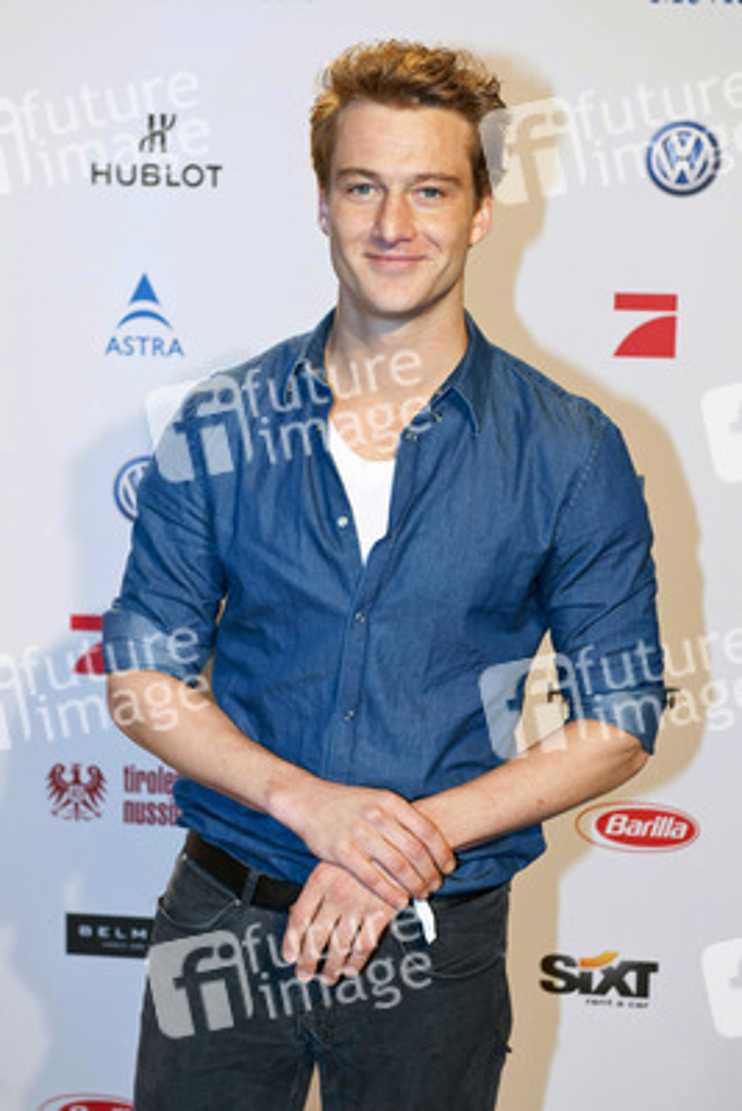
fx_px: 2039
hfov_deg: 20.6
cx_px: 371
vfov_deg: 30.5
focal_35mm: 66
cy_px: 556
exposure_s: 1/250
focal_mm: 66
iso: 1600
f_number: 4.5
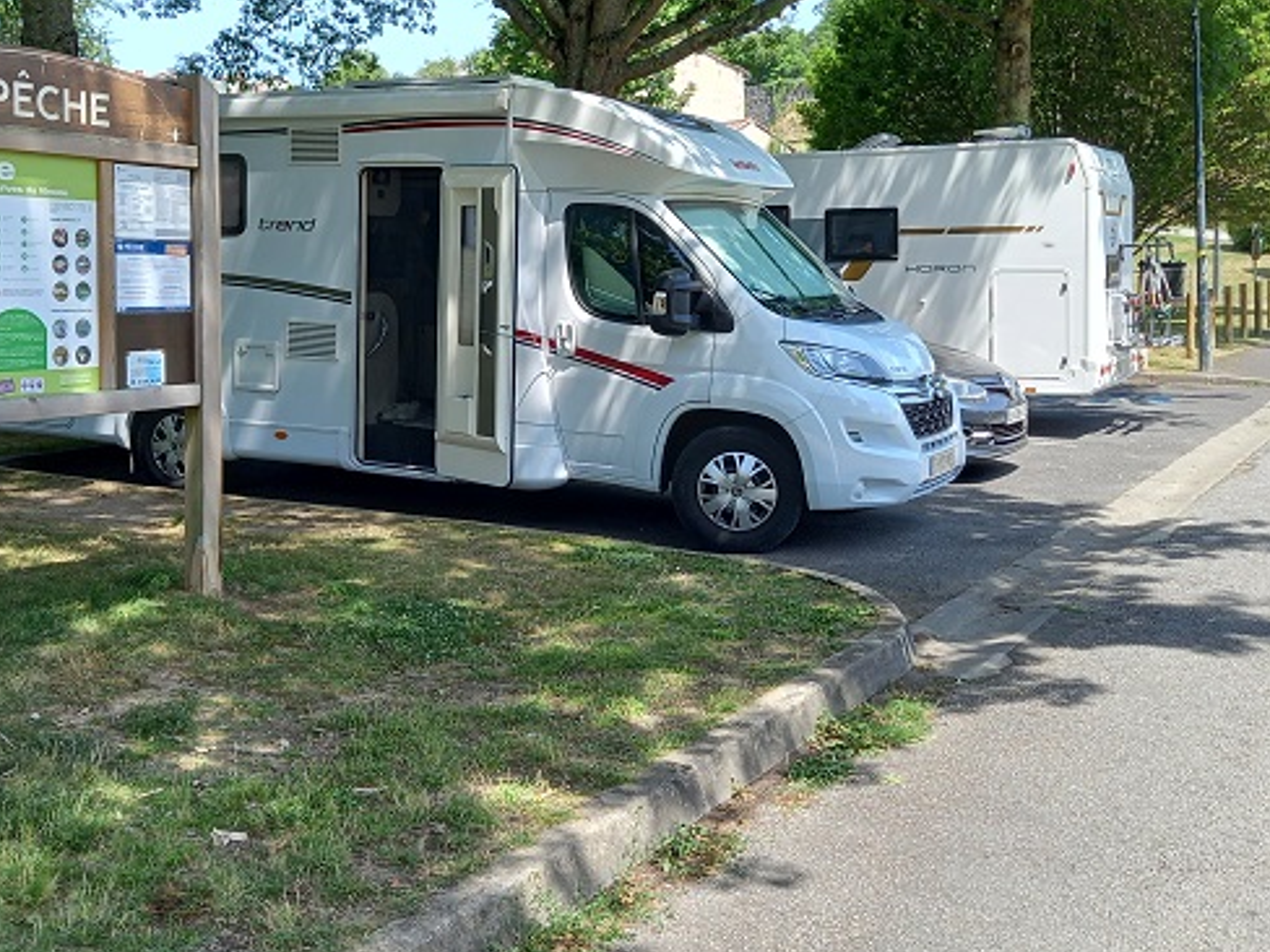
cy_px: 310
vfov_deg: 34.8
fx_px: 1504
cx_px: 500
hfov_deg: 45.5
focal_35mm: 41
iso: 25
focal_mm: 4.6
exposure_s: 1/144
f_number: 2
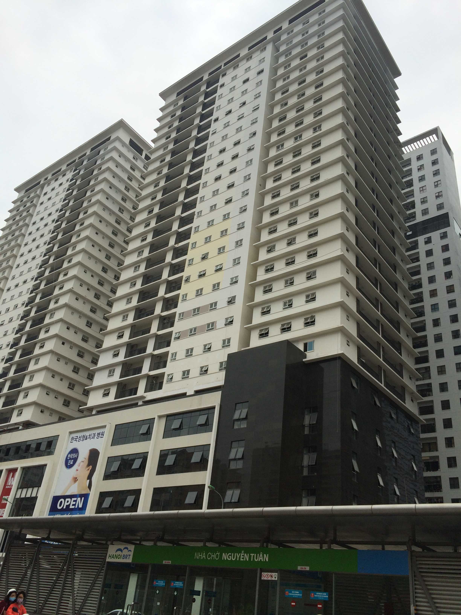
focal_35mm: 30
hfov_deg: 46.8
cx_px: 230
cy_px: 308
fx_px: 533
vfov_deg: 60.0
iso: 40
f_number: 2.2
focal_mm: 4.12
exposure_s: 1/2933
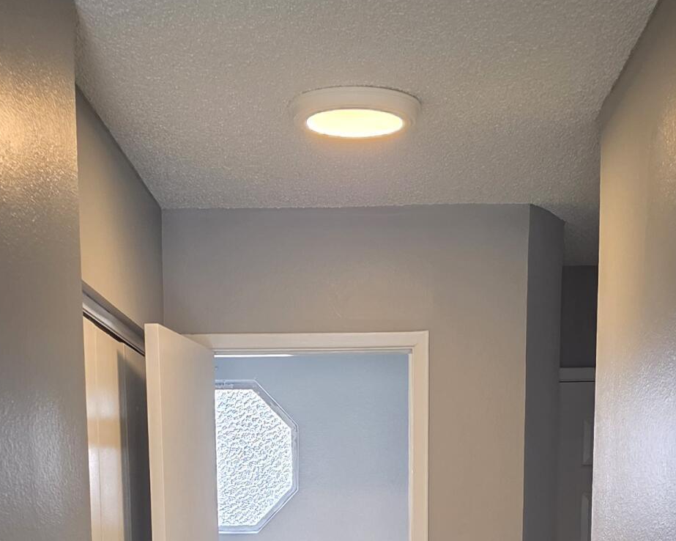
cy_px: 746
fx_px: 1460
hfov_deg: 26.1
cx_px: 326
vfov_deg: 19.1
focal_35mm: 73
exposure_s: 1/120
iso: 160
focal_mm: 6.25
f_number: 1.7
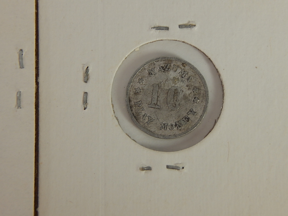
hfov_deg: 8.5
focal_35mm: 232
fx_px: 1930
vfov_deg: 6.4
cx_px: 144
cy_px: 108
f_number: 5.6
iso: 125
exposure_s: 1/30
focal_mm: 41.7
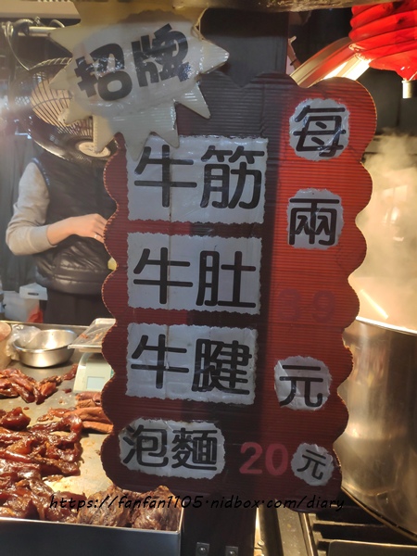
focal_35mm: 20
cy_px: 278
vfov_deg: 81.7
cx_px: 208
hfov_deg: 66.0
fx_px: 321
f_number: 1.9
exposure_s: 1/60
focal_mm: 3.94
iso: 172
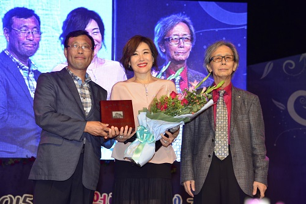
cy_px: 102
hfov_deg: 28.1
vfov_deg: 18.9
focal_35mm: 72
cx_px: 153
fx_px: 612
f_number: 5.6
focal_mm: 72
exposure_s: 1/250
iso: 1250
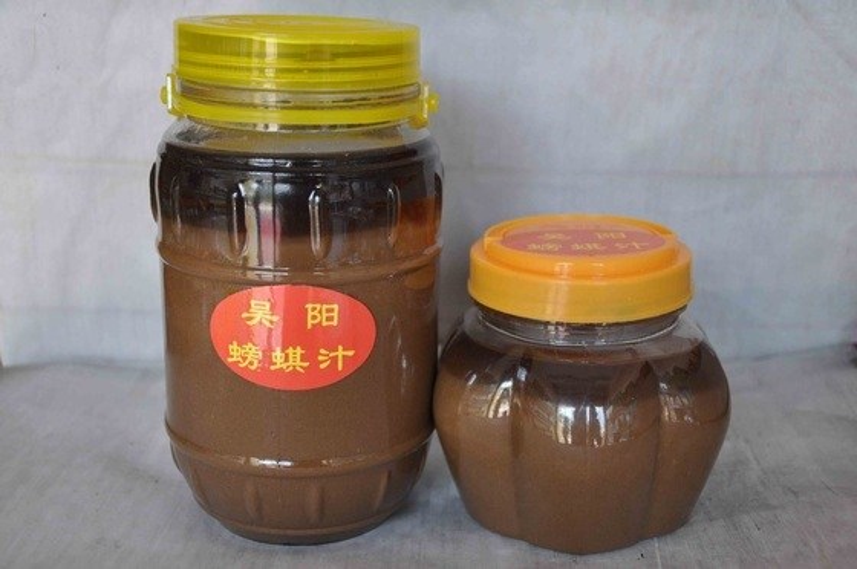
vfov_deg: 26.4
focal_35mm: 51
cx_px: 428
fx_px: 1213
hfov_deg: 38.9
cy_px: 284
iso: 560
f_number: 4.2
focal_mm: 34
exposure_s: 1/60
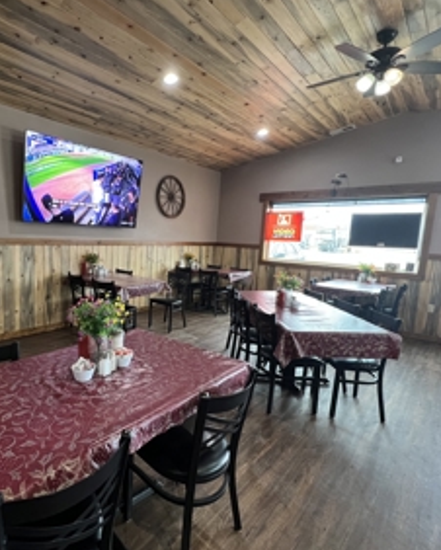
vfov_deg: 86.3
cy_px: 277
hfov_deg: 72.2
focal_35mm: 18
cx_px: 156
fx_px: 293
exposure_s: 1/60
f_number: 1.8
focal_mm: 1.57
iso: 400
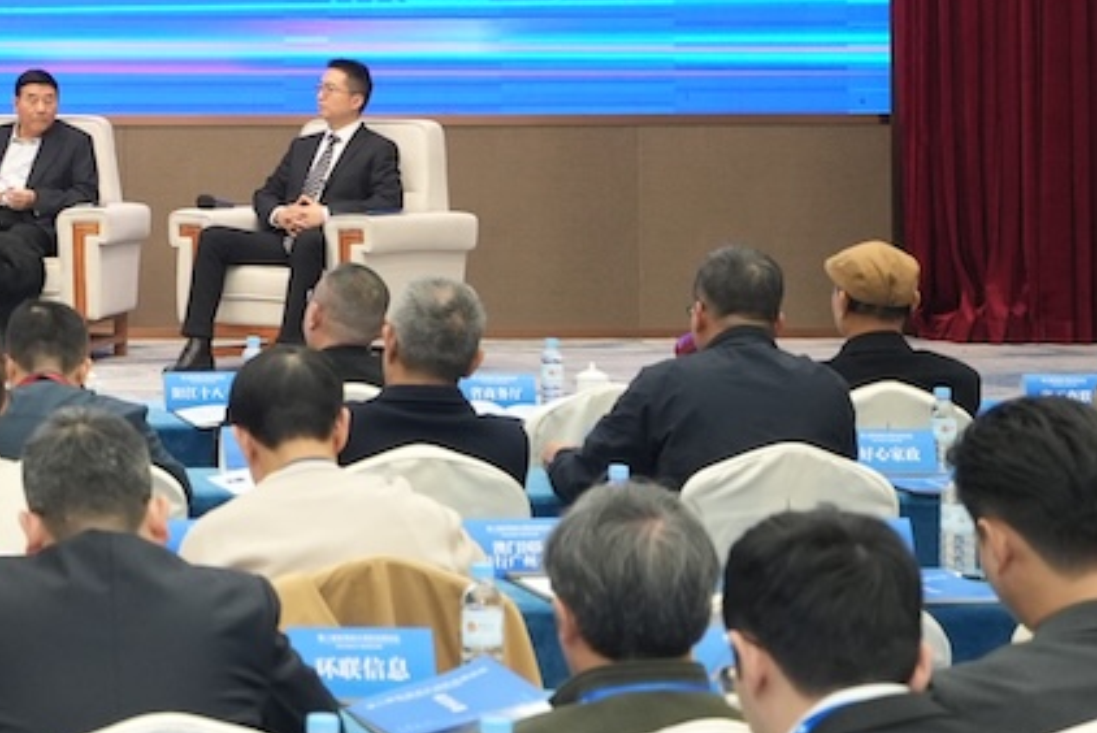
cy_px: -34
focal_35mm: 124
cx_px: -385
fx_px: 3781
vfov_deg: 11.0
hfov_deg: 15.6
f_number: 4
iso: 2000
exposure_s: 1/200
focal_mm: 35
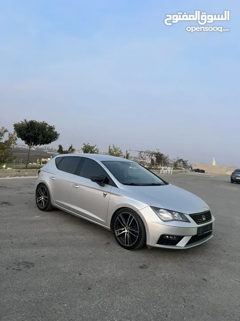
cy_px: 160
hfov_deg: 53.1
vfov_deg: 67.3
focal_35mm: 26
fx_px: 240
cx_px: 120
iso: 500
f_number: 1.5
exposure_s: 1/50
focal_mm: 5.7
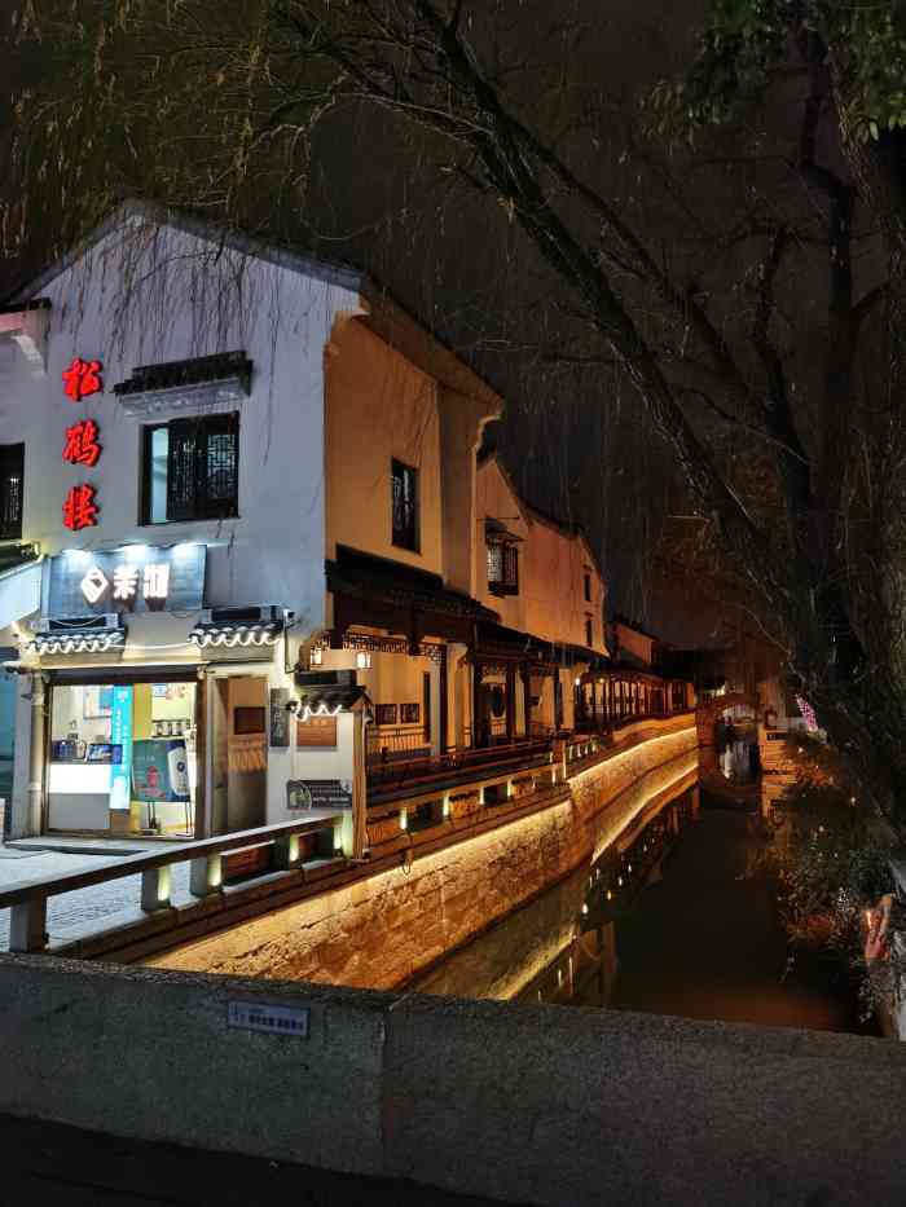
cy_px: 604
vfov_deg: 65.3
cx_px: 453
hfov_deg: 51.4
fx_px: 942
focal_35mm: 27
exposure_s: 1/100
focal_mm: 5.56
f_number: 1.6
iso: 320
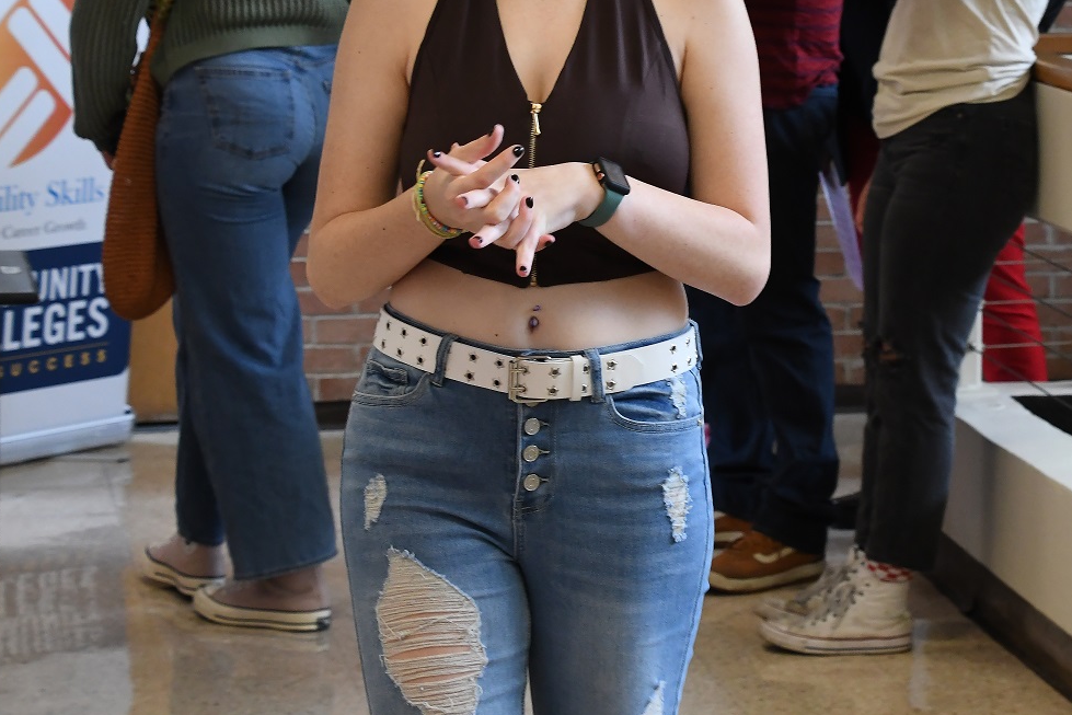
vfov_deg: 10.7
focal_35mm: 128
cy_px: 165
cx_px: 900
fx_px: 3812
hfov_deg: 15.9
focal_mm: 50
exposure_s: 1/160
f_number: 6.3
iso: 1600
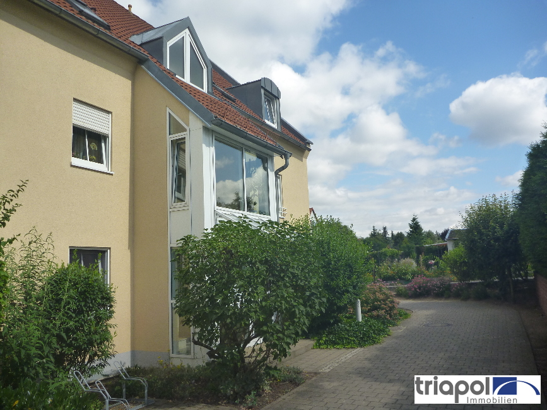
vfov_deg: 49.7
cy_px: 205
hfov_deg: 63.5
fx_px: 442
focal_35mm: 28
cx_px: 274
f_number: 3.3
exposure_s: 1/800
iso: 125
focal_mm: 5
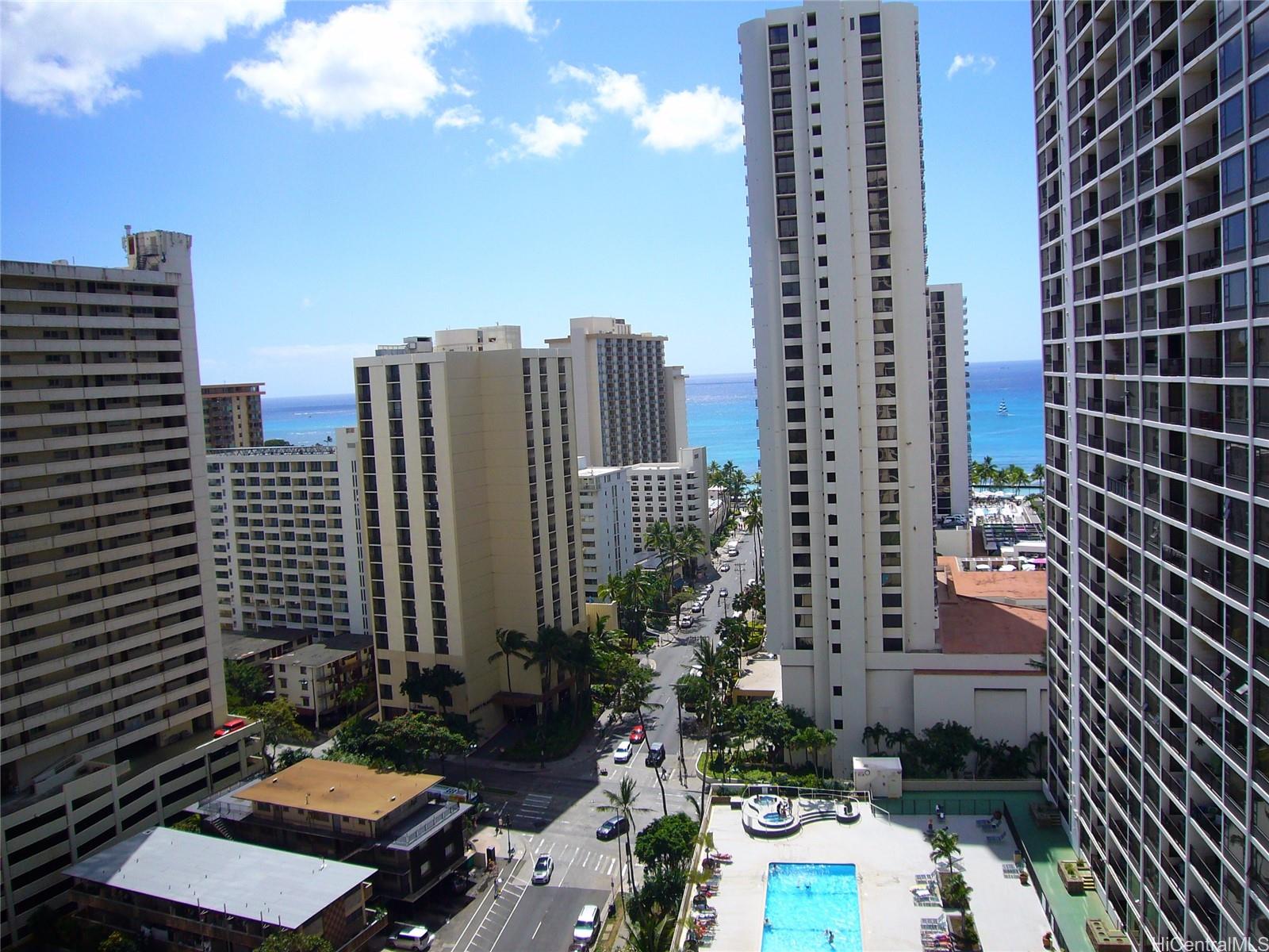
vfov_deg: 49.7
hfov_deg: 63.4
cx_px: 634
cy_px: 476
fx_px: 1026
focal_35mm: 28
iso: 80
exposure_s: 1/500
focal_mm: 4.6
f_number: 5.6
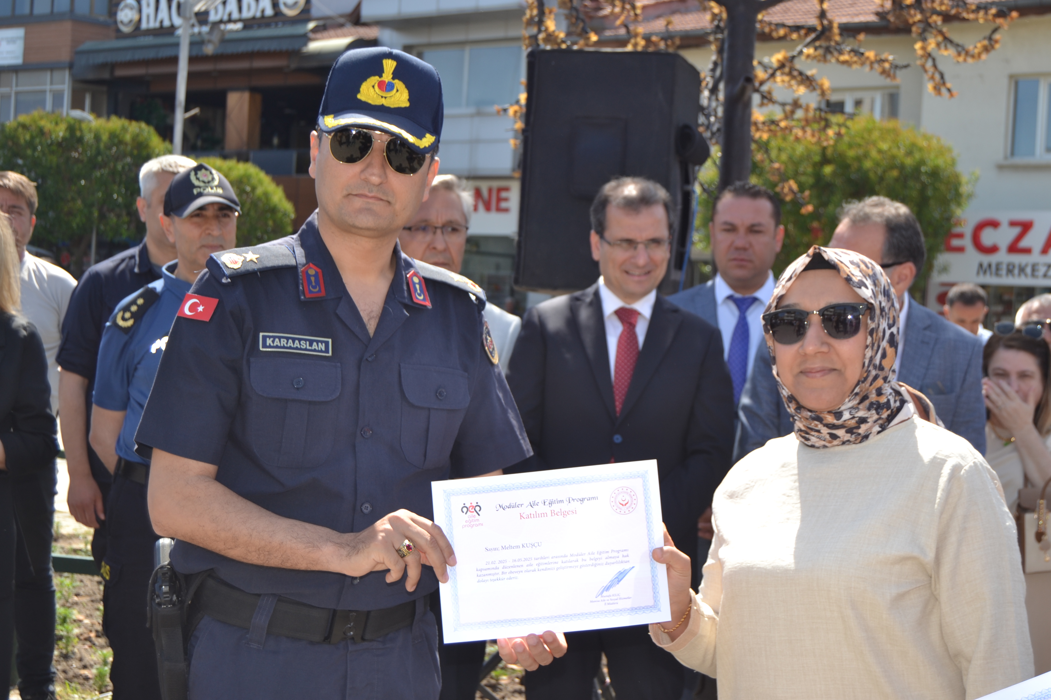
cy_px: 350
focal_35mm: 51
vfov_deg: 26.5
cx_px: 526
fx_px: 1489
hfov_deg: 38.9
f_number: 5.6
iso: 100
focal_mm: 34
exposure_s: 1/200
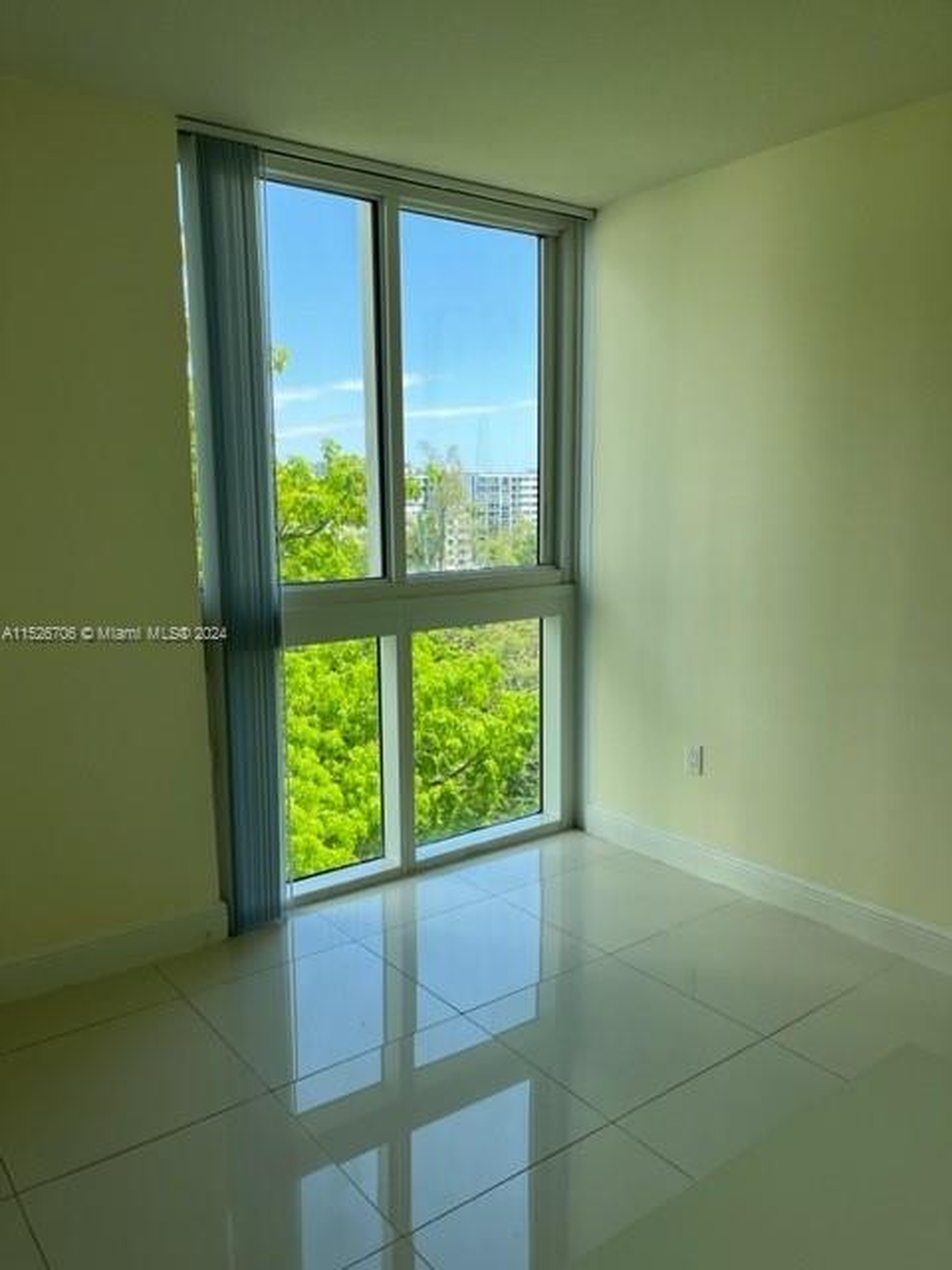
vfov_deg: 67.3
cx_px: 476
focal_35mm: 26
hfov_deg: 53.1
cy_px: 635
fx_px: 953
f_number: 1.6
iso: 50
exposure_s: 1/684
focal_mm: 5.1
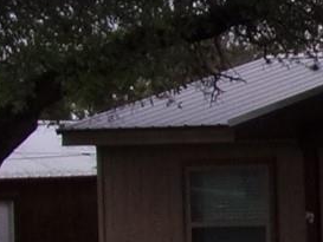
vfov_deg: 8.3
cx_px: 703
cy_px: 157
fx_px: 1680
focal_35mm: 180
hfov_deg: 10.0
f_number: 3.3
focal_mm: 4.3
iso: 80
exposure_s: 1/1000
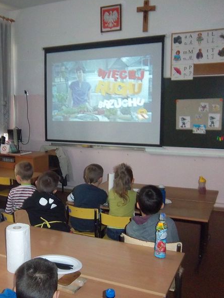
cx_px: 64
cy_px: 148
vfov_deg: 49.0
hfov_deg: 37.1
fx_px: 328
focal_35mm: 38
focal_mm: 5.05
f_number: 3.5
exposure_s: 1/30
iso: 320
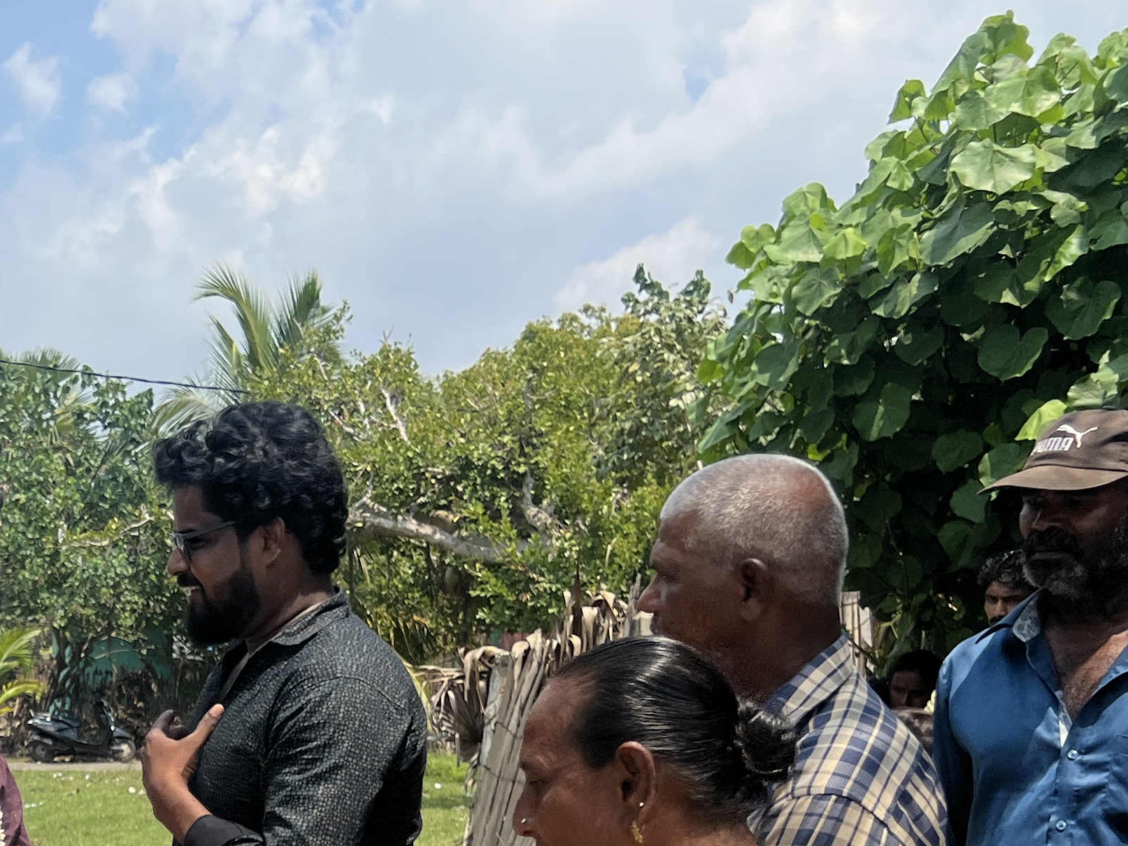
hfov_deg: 27.4
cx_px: -104
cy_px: 825
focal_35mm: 65
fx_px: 2118
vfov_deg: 21.9
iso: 50
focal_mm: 5.7
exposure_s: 1/3968
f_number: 1.5
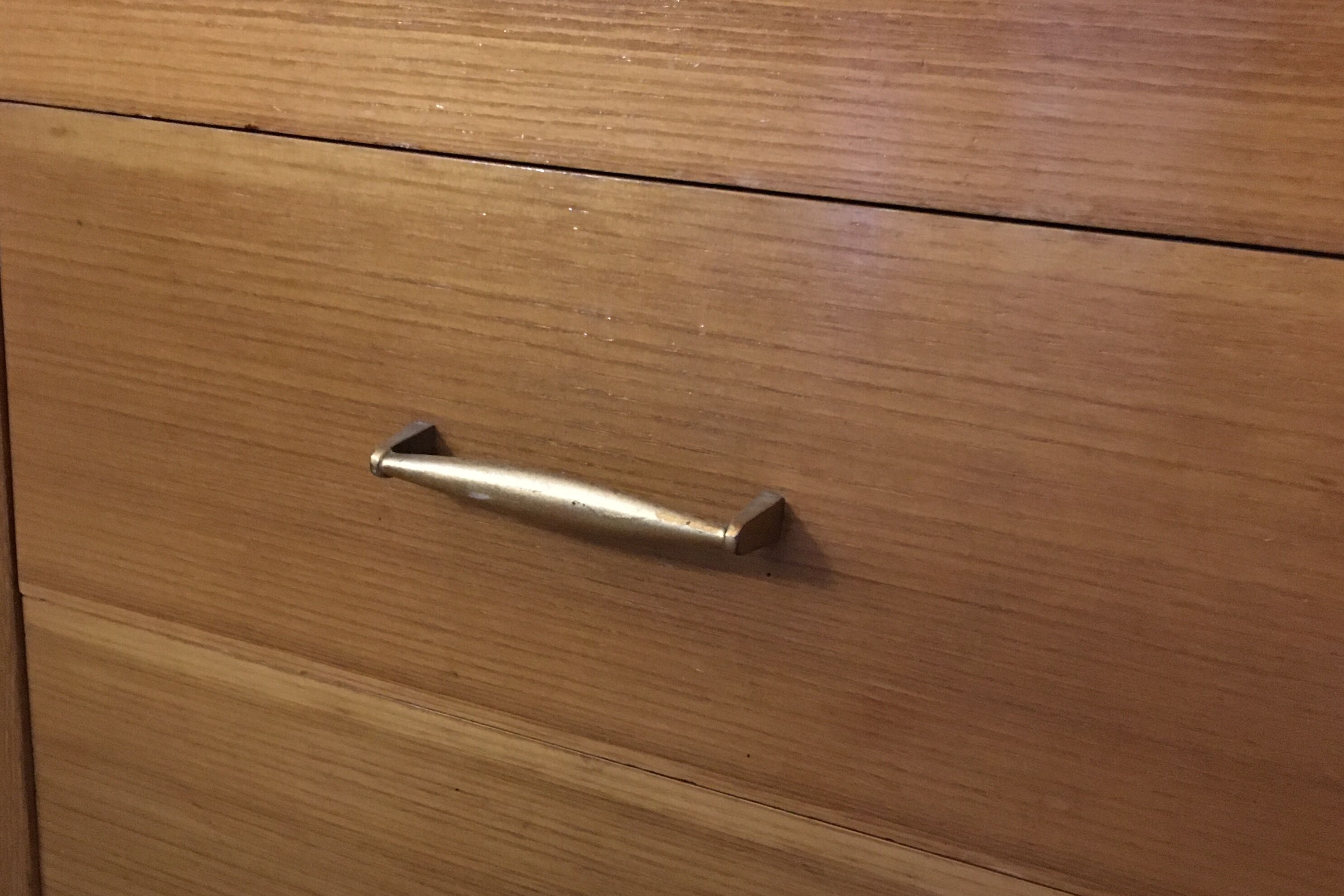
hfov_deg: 47.4
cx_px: 670
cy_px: 529
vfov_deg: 32.5
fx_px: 1530
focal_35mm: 41
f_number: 2.2
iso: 500
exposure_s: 1/17
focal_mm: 4.15
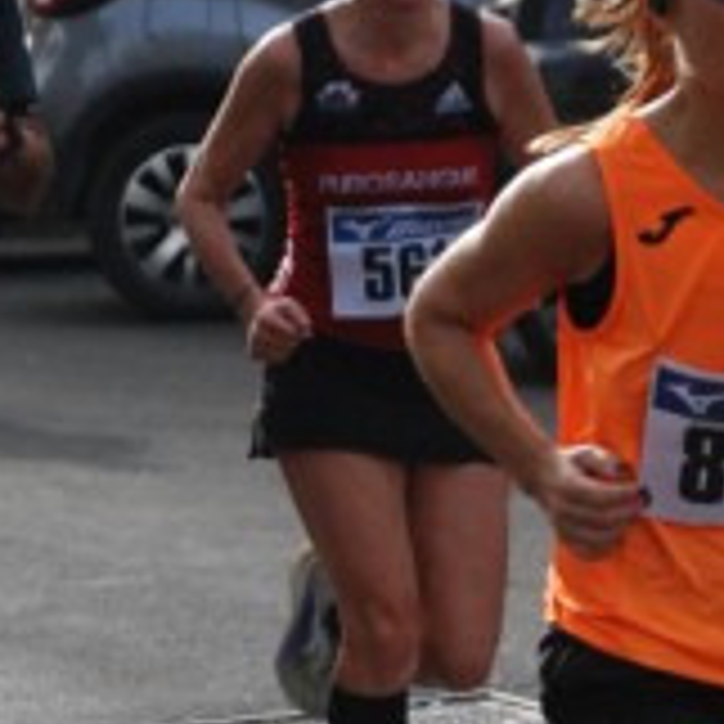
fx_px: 9574
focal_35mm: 405
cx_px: 645
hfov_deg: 4.3
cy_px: 652
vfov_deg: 4.3
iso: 1000
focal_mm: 85
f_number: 5.6
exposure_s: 1/1000
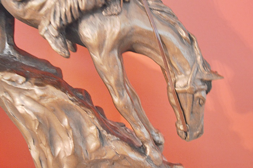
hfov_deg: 57.3
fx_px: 232
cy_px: 84
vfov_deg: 39.9
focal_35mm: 33
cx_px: 126
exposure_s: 1/3
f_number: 4
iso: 3200
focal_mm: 22
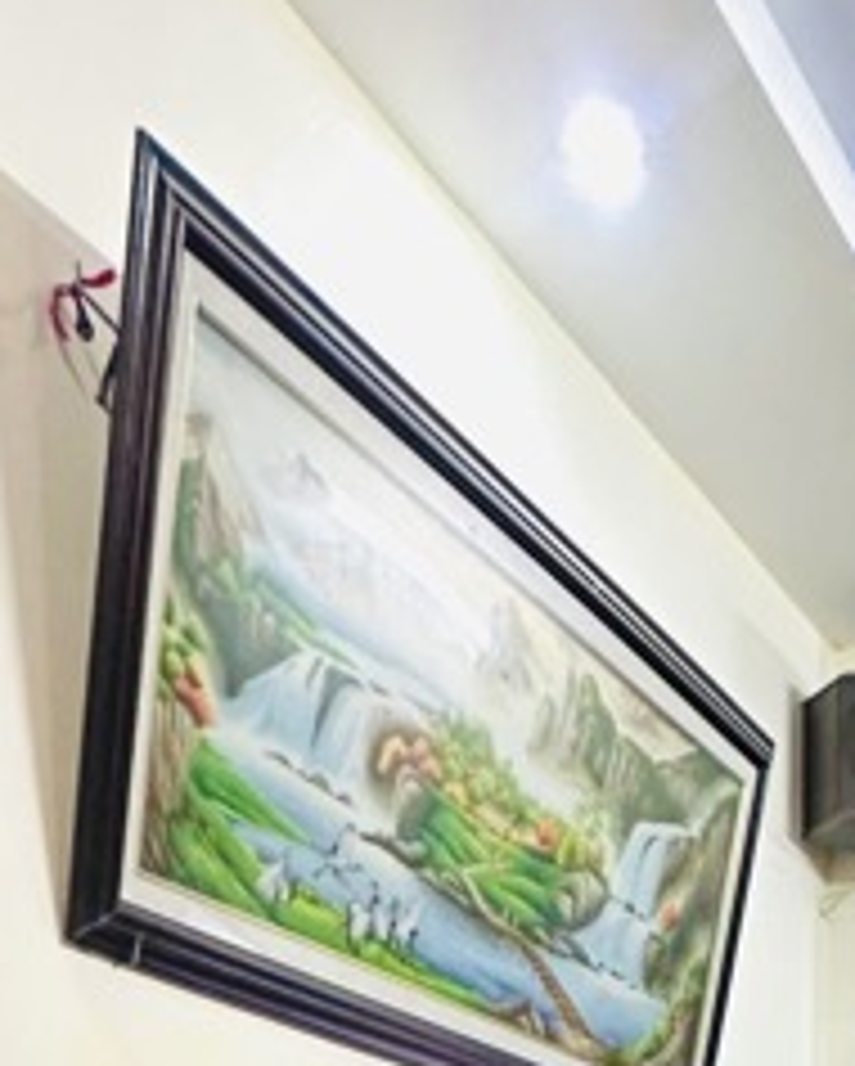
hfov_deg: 23.8
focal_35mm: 59
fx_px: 1864
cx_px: 994
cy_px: 2042
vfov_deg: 20.0
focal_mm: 2.22
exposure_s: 1/50
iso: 320
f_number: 2.2
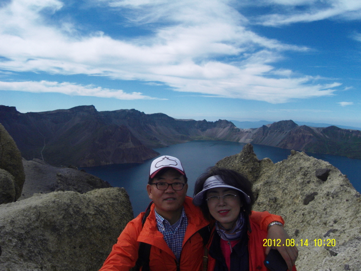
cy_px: 136
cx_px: 180
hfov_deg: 71.6
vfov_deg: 56.8
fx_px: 250
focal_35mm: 24
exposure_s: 1/800
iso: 200
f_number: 7.3
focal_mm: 4.3
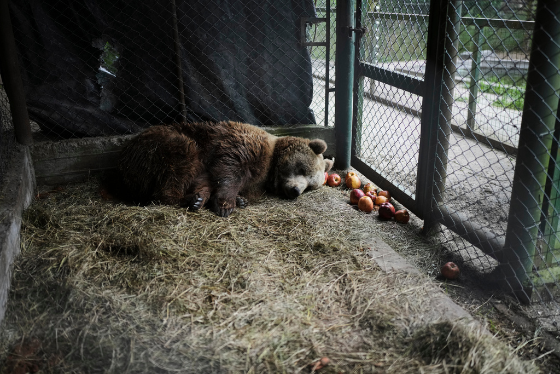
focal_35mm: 35
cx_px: 280
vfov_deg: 37.9
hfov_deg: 54.4
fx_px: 544
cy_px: 187
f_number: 1.4
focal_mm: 35
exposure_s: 1/5000
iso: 800
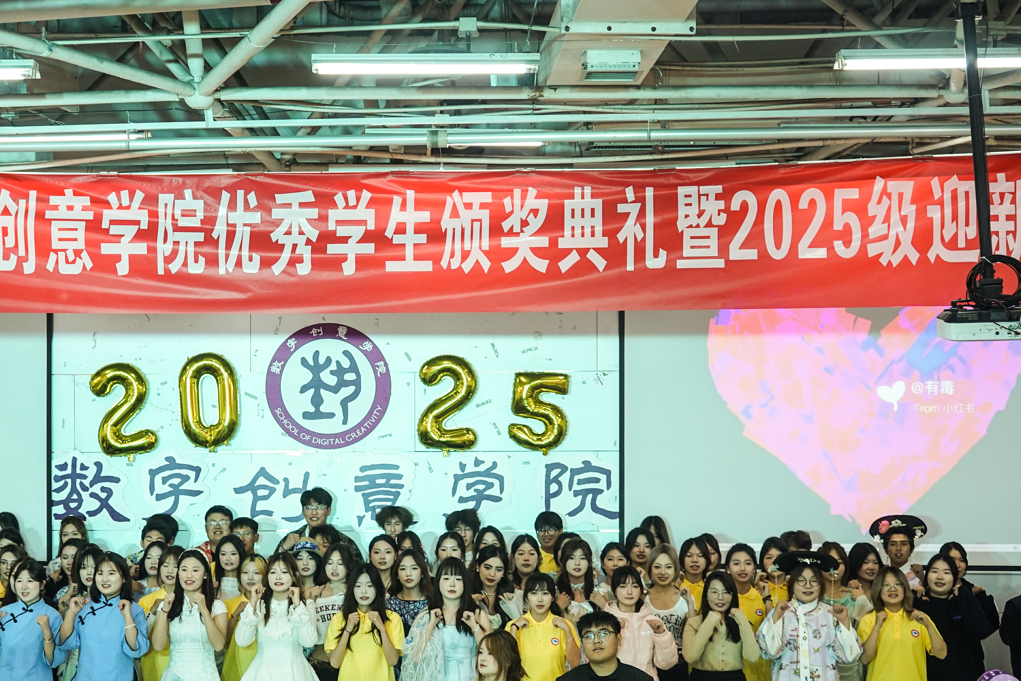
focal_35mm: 69
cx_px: 358
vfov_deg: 19.7
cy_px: 424
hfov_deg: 29.1
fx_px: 1957
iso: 640
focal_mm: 44
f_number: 5
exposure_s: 1/80
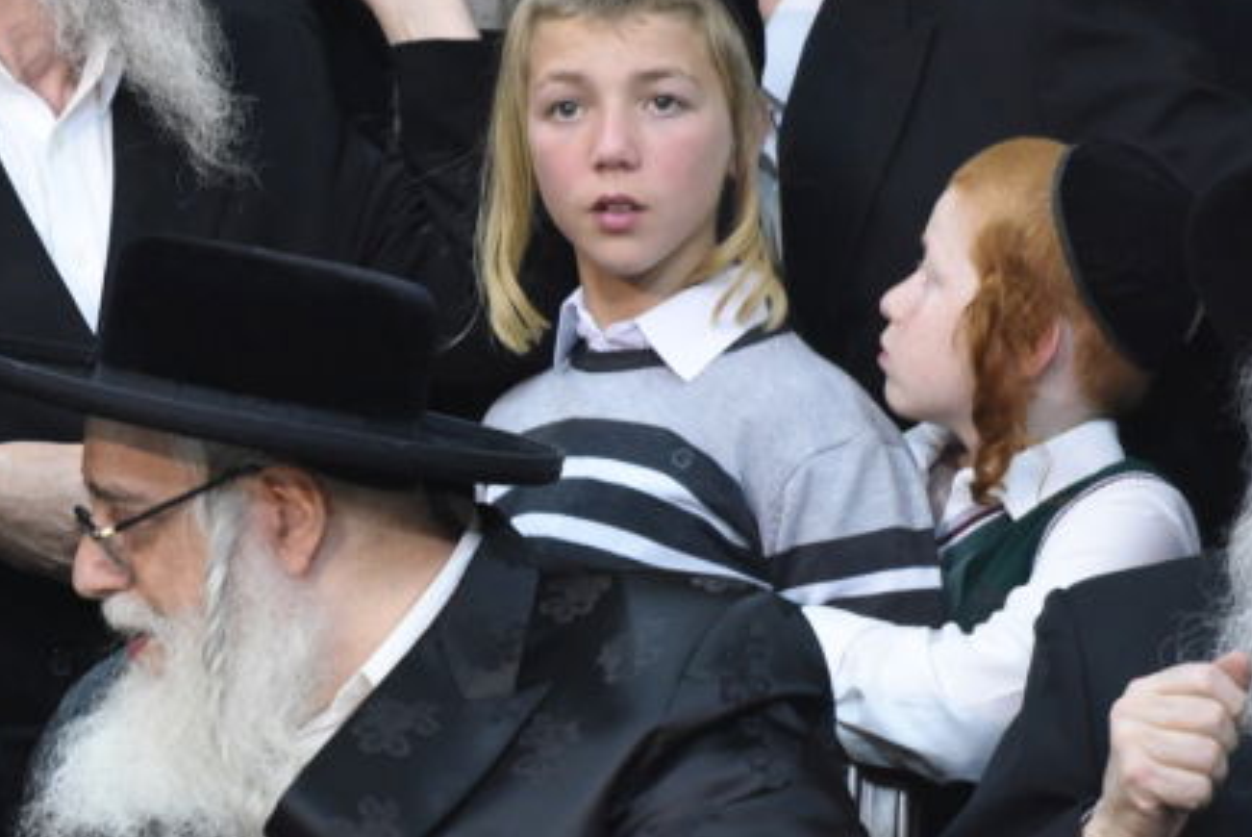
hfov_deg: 4.6
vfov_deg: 3.1
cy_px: 645
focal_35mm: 448
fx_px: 15590
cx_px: -81
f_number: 3.5
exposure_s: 1/100
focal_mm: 190
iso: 3200
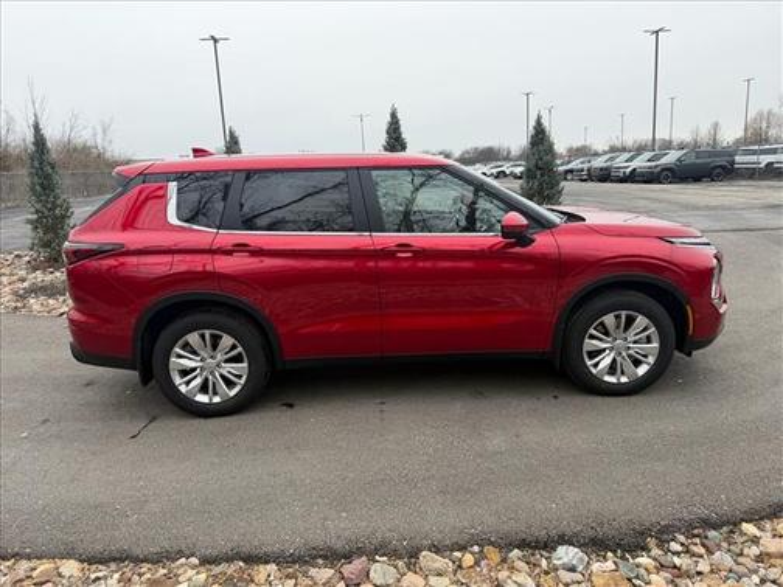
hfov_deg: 71.6
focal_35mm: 24
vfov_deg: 56.8
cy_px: 294
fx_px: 543
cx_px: 392
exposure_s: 1/1653
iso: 80
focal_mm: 6.76
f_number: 1.78
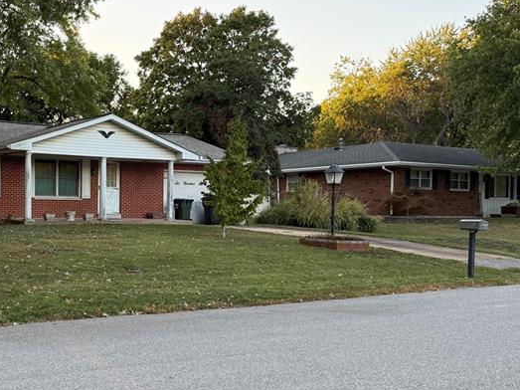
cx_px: 90
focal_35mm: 47
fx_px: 706
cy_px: 227
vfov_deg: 30.8
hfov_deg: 38.6
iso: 100
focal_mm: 6.76
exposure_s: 1/283
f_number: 1.78
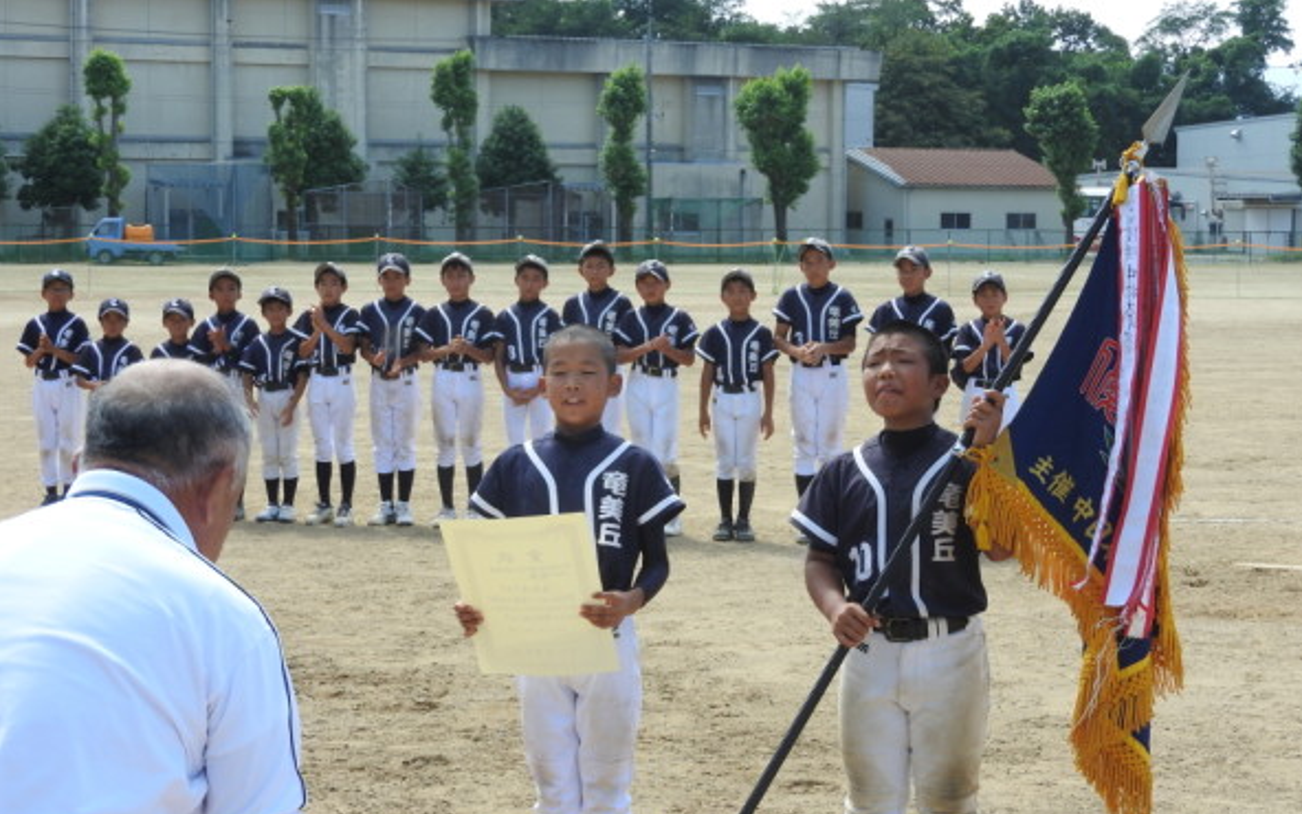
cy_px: 440
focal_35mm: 86
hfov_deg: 24.1
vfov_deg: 15.2
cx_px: 658
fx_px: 3052
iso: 100
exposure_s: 1/320
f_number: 4.5
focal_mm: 14.3
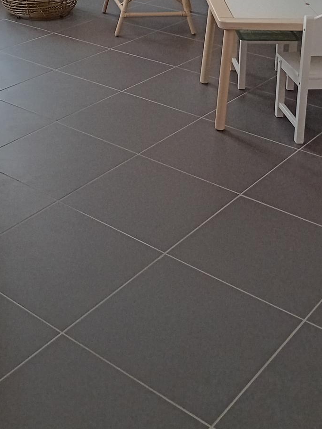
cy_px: 23
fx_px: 682
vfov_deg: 32.7
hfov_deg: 26.3
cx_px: 89
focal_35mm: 55
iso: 400
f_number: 1.8
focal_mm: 3.98
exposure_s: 1/25
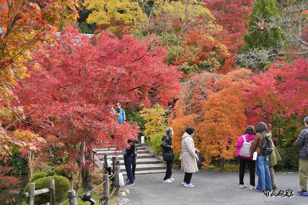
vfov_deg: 29.6
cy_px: 102
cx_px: 154
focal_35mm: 45
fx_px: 388
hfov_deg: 43.3
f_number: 8
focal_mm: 45.4
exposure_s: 1/2000
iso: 3200
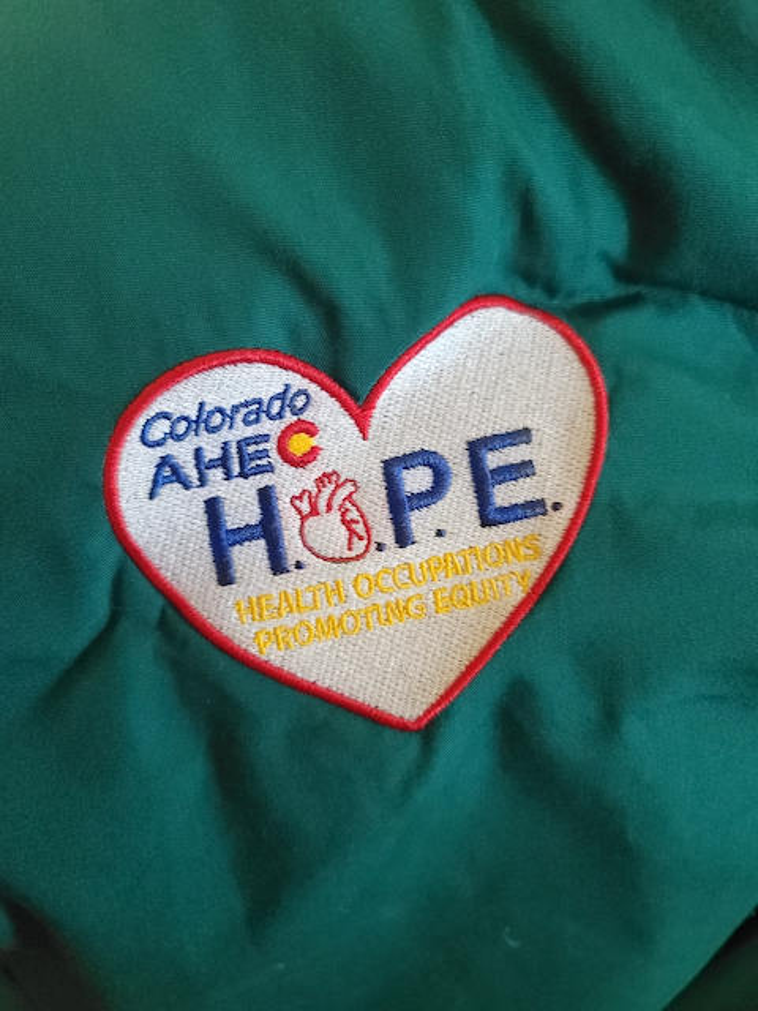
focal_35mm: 25
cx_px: 379
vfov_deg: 69.4
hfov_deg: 54.9
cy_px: 506
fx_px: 730
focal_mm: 7
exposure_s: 1/40
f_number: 1.8
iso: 500
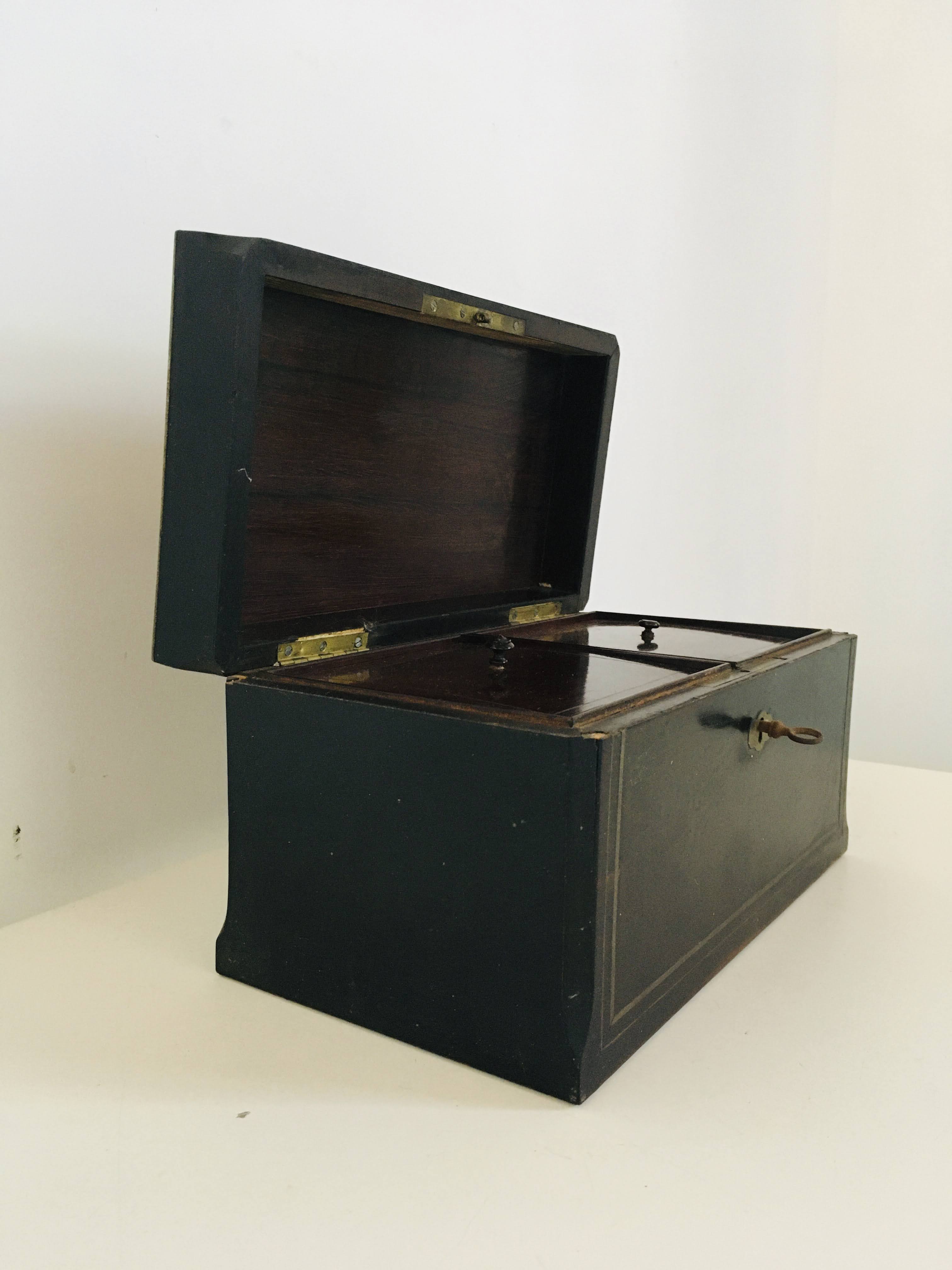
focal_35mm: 29
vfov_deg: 61.7
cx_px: 476
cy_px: 635
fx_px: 1063
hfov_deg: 48.2
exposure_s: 1/33
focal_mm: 4.15
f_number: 2.2
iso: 200
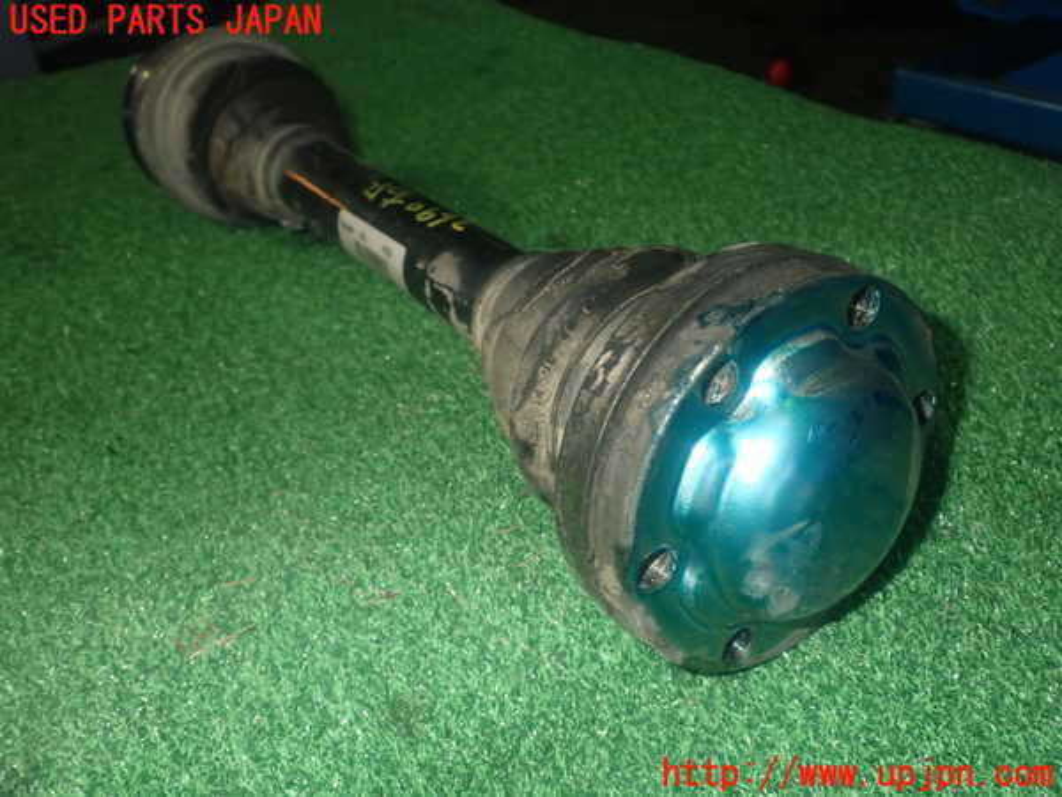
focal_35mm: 36
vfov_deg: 39.7
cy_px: 398
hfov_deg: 51.4
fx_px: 1104
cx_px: 531
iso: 400
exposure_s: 1/40
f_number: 7.1
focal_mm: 6.37
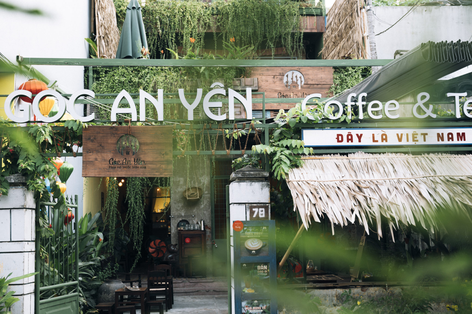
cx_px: 236
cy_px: 157
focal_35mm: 47
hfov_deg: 41.9
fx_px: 616
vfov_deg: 28.6
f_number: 4
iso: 320
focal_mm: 47
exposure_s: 1/80
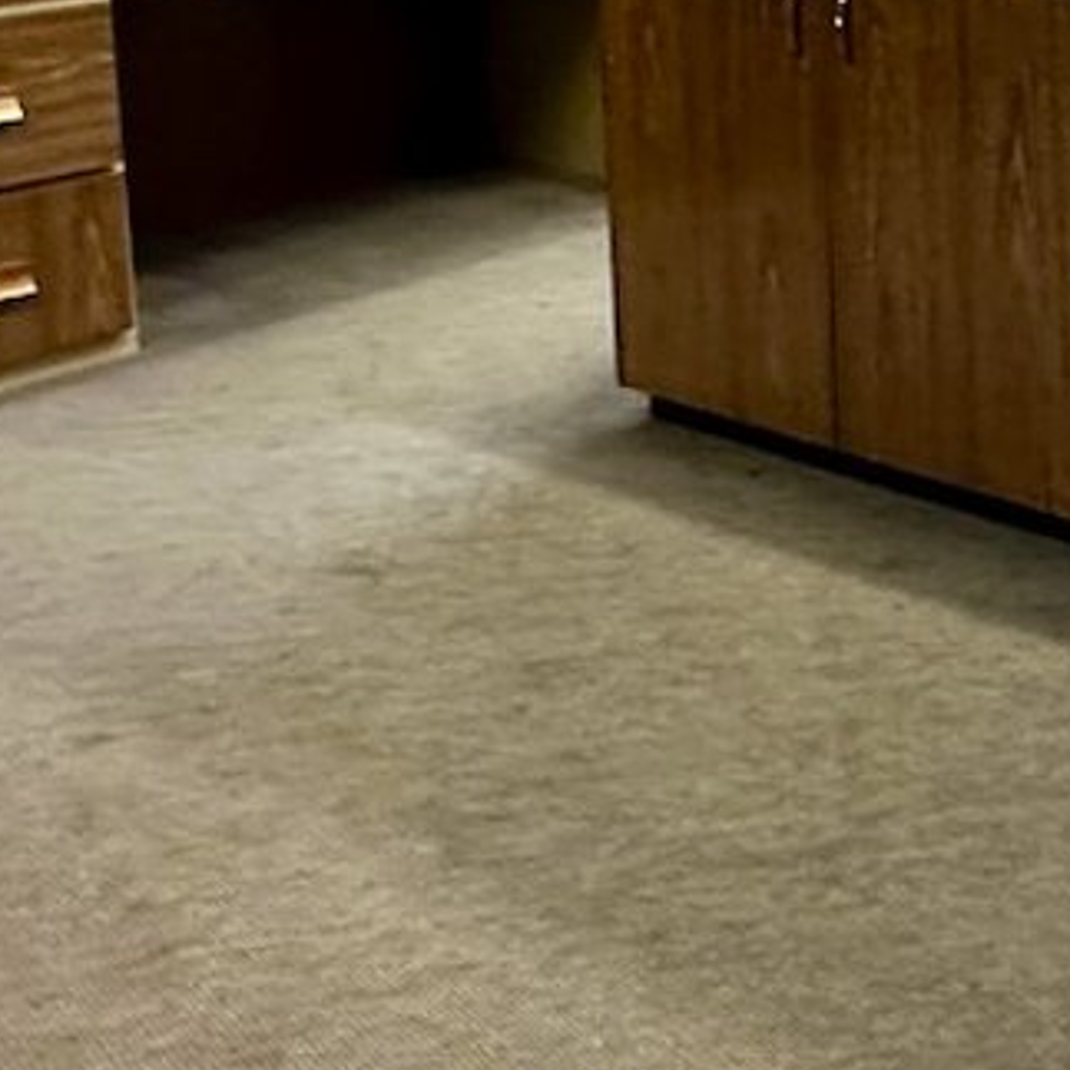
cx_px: 1290
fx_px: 2028
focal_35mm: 58
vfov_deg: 27.7
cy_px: -22
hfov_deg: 26.3
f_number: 2.2
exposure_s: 1/60
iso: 500
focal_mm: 2.22
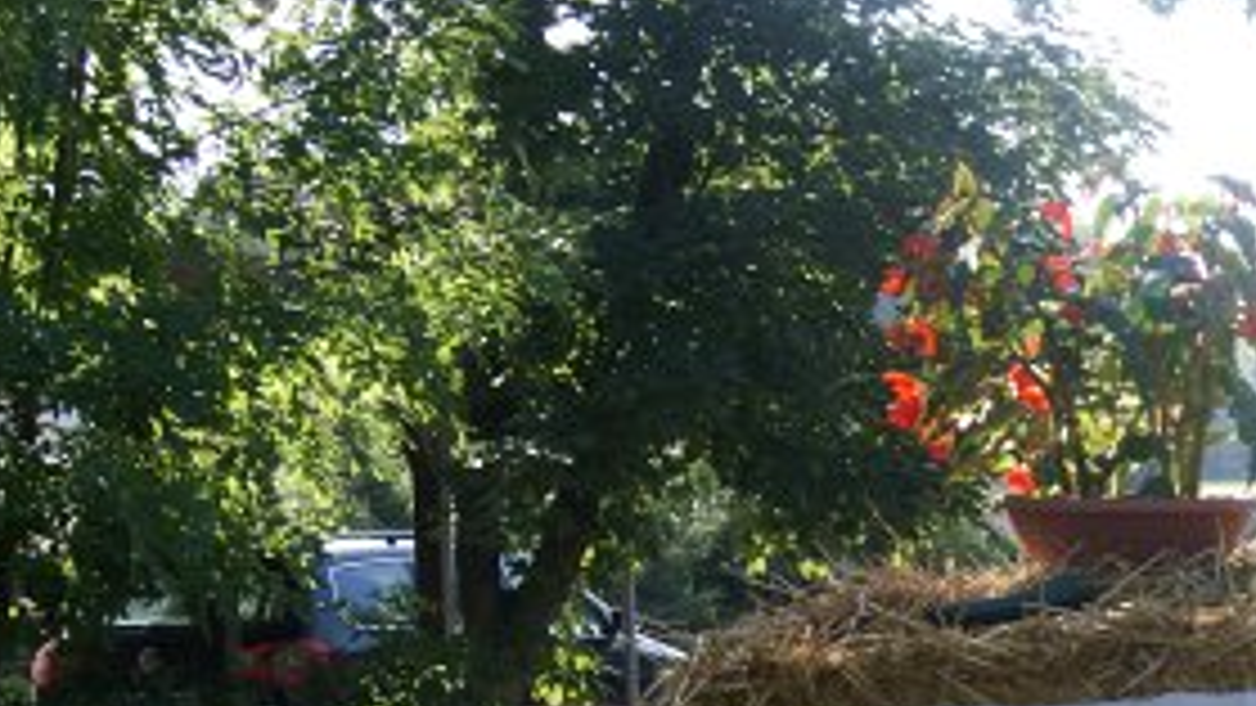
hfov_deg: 20.5
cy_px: 868
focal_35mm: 101
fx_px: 3364
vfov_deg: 11.7
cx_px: 1224
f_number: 8
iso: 100
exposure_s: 1/60
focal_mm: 28
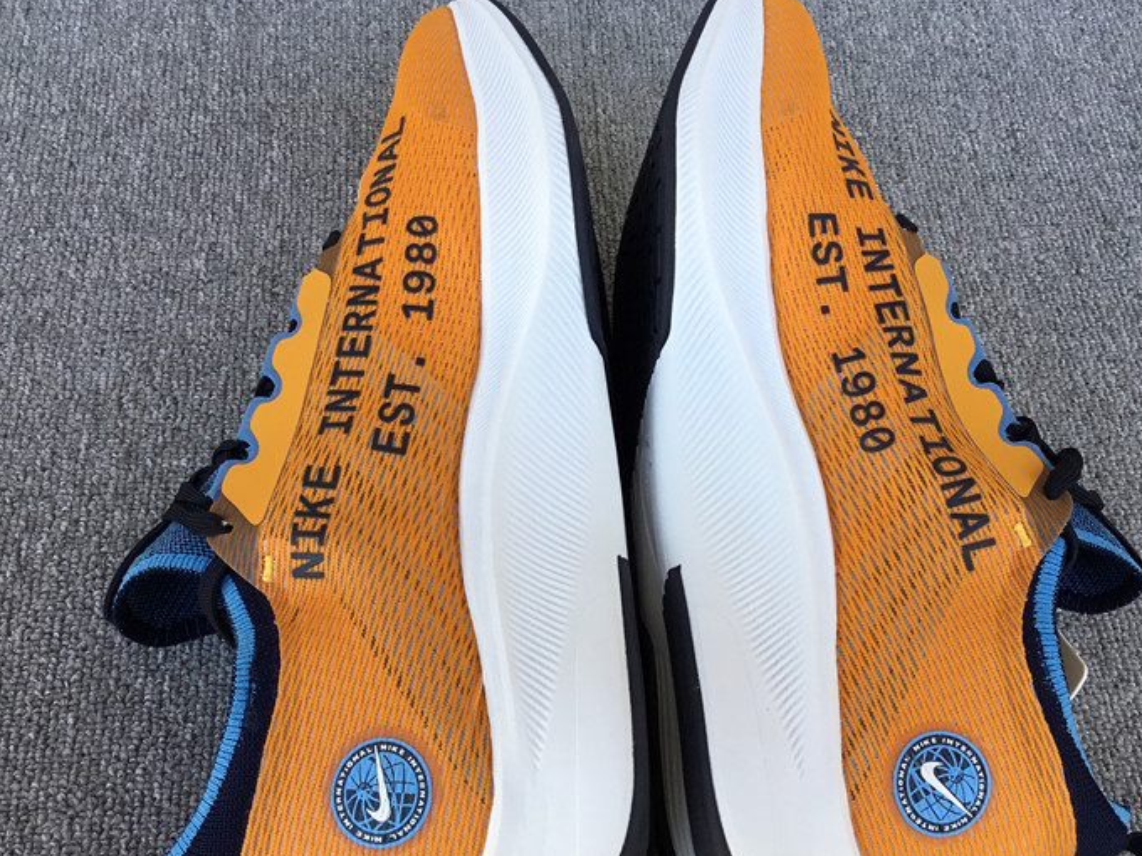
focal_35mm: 41
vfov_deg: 35.1
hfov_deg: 45.8
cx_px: 586
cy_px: 476
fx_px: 1353
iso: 25
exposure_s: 1/193
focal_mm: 3.3
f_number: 2.4
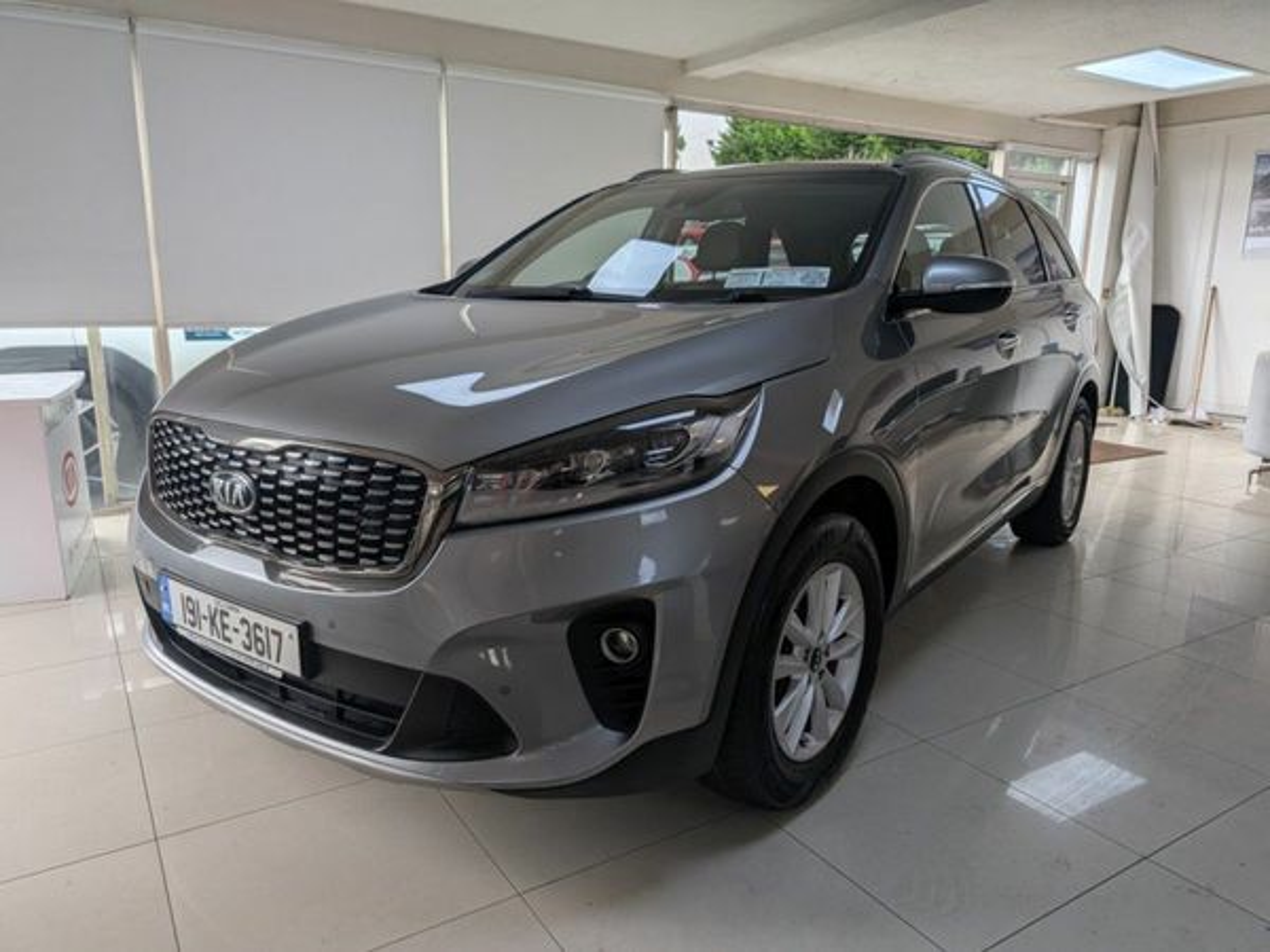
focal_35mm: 24
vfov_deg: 56.8
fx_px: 881
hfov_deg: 71.6
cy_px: 476
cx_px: 635
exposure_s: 1/512
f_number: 1.68
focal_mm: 6.9
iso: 24
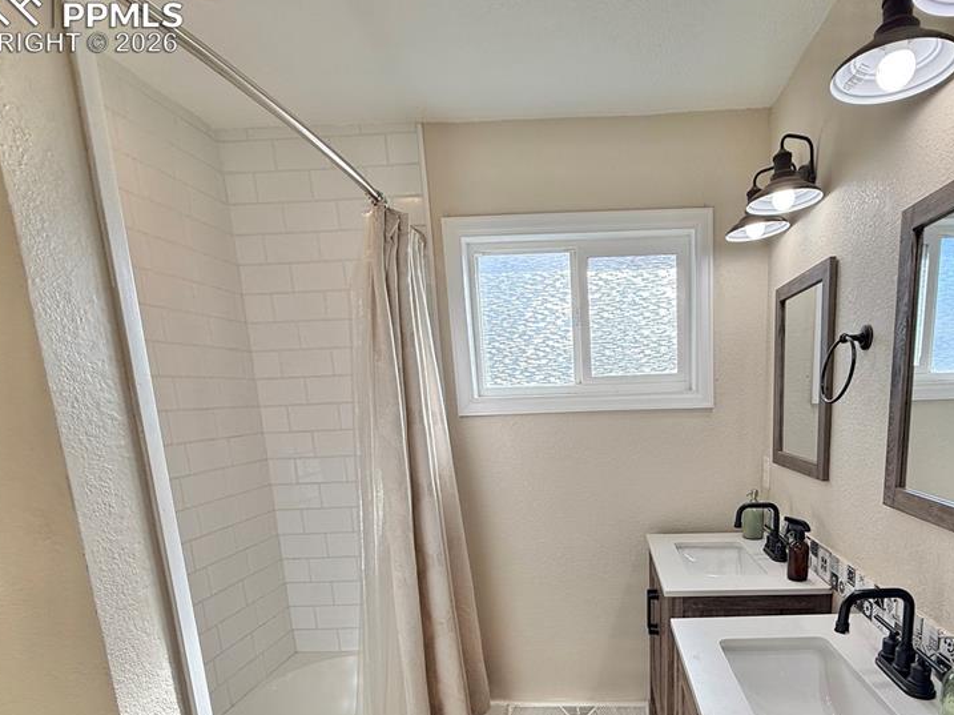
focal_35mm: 20
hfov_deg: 80.2
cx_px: 597
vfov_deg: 63.9
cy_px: 489
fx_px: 551
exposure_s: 1/349
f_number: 2.2
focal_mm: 2.22
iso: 64
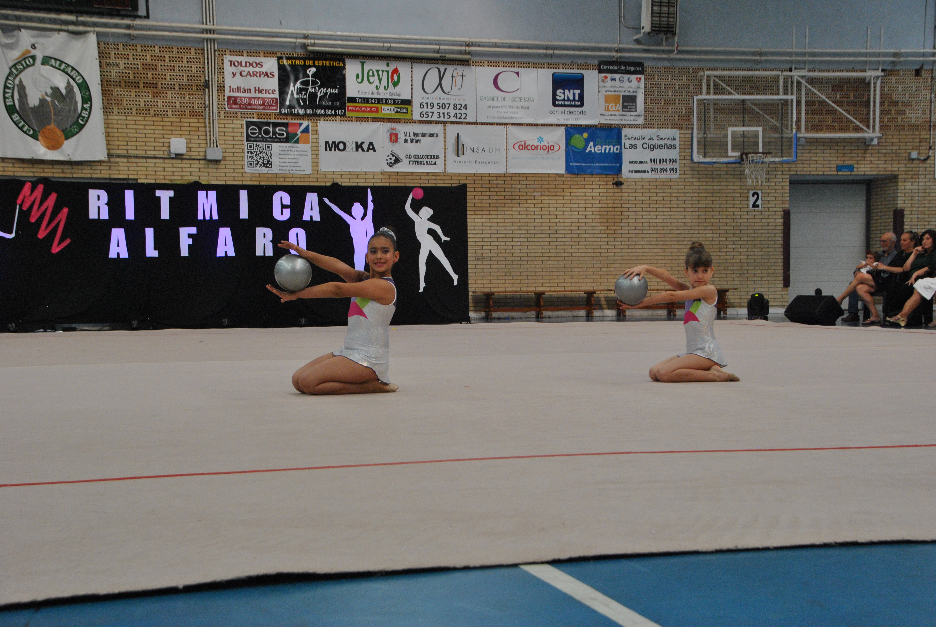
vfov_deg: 23.8
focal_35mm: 57
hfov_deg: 35.0
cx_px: 468
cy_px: 314
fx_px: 1484
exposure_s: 1/200
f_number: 7.1
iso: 800
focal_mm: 38
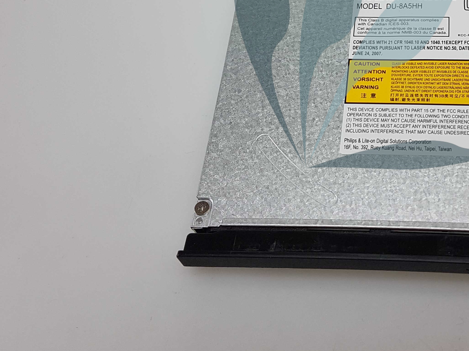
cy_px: 53
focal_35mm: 51
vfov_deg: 27.8
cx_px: 398
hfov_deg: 35.8
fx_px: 691
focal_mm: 4.2
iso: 40
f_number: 1.7
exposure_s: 1/113
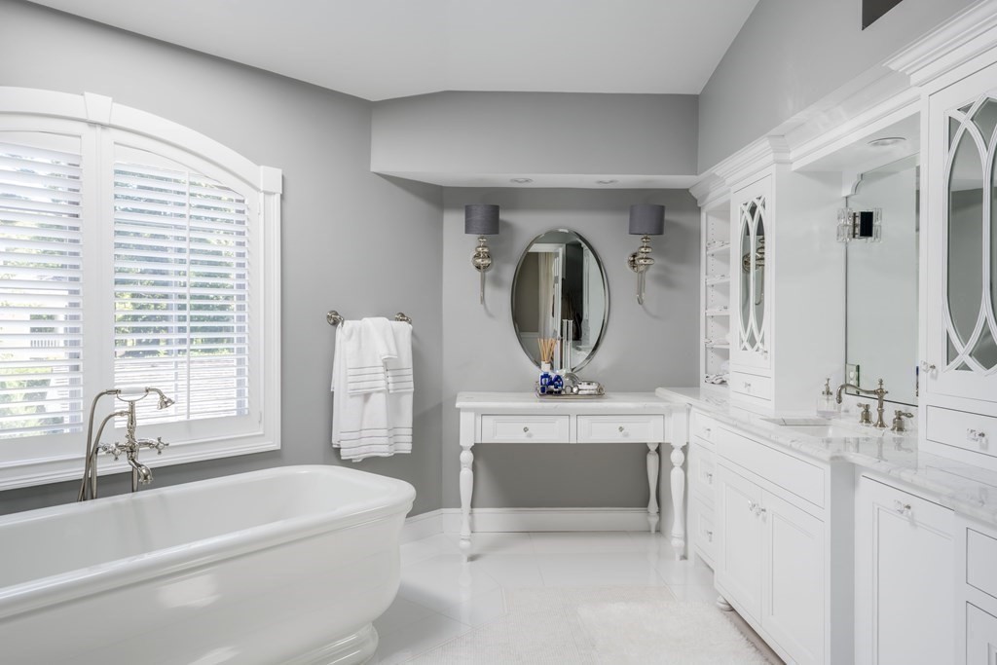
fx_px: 665
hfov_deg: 73.7
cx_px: 498
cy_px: 332
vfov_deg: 53.1
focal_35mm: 24
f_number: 13
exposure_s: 1.3
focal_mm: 24
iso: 100
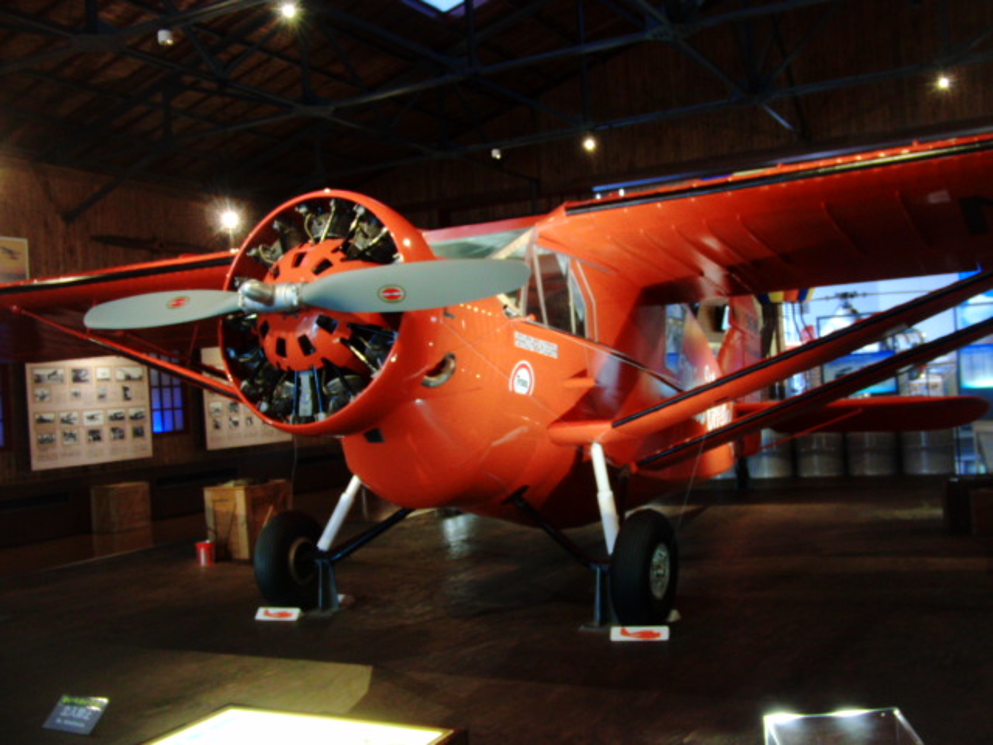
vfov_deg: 38.7
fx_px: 1061
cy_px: 372
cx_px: 496
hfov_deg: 50.1
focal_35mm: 37
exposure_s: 1/6
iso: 400
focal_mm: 6.42
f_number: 3.6
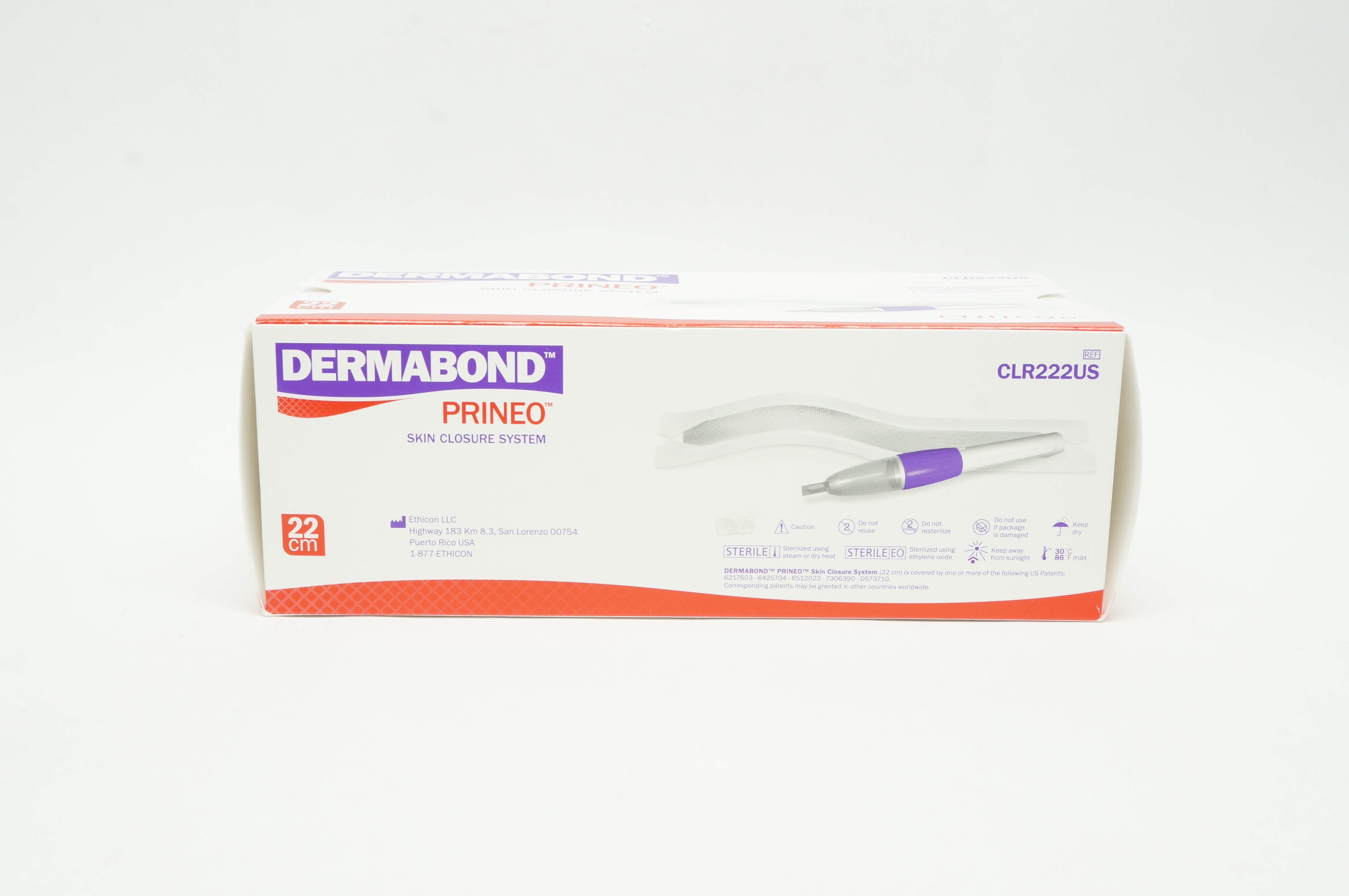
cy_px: 448
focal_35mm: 45
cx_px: 674
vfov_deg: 29.8
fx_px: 1684
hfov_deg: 43.6
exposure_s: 1/13
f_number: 11
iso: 400
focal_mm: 30
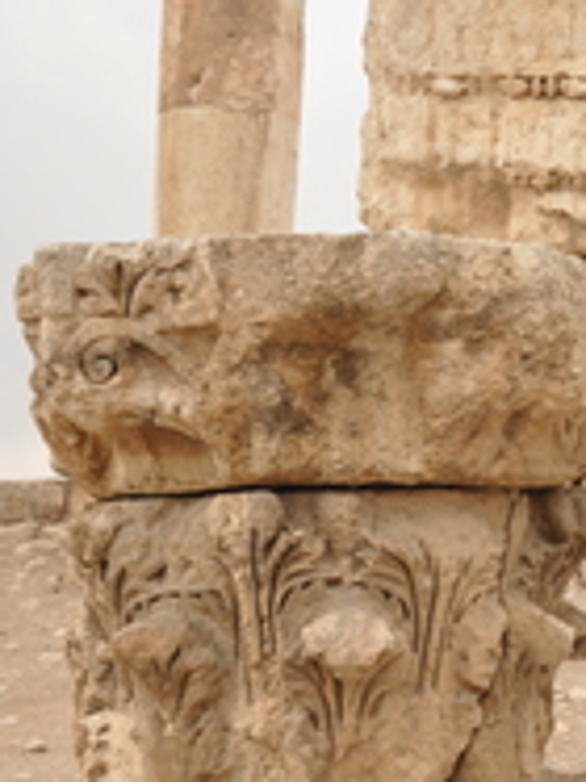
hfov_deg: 13.3
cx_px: 871
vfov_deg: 18.6
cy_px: 217
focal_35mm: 105
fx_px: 2376
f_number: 9
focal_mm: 31
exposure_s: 1/320
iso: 200
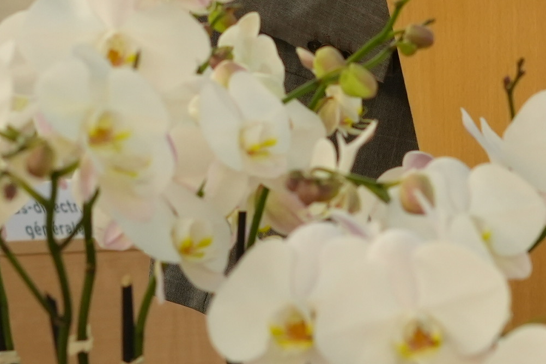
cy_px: 26
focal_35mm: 230
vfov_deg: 6.0
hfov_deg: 8.9
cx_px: 528
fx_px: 3488
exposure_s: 1/160
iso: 1250
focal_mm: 50
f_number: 4
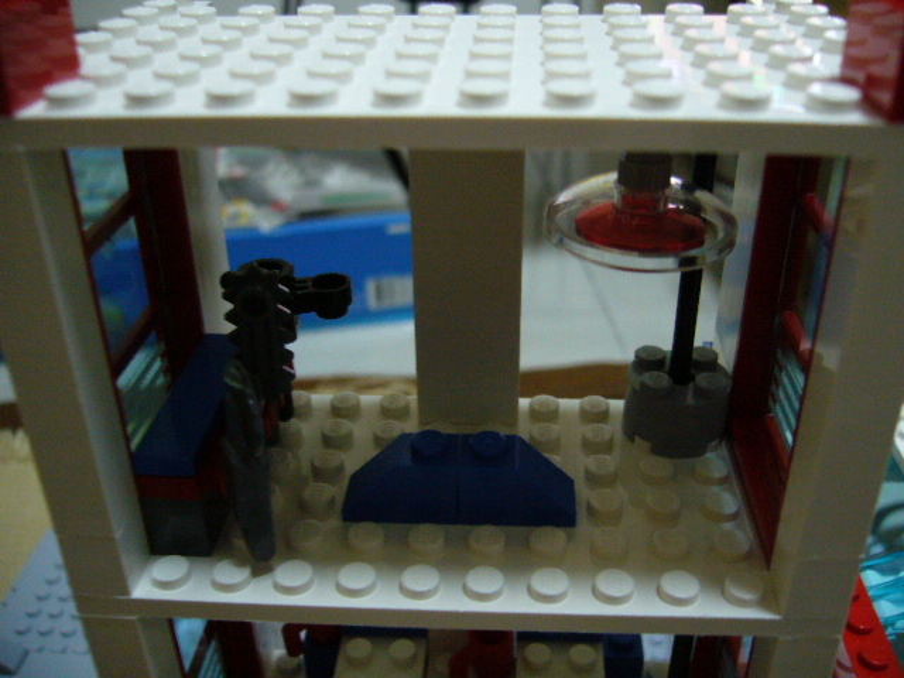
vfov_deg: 40.7
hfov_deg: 52.6
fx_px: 914
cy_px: 339
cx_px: 452
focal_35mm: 35
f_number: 2.8
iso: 200
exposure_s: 1/8
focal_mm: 5.8
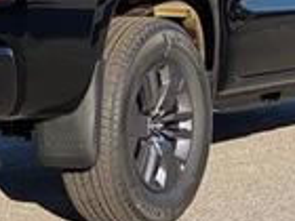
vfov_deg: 5.3
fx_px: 2361
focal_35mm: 277
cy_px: -25
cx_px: 36
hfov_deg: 7.1
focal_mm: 9
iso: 25
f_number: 2.8
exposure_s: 1/436
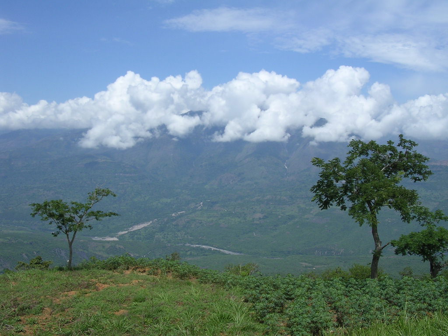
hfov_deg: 49.0
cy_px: 168
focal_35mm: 38
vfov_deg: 37.7
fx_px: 492
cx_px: 224
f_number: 5.6
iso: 100
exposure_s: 1/447
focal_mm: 5.8
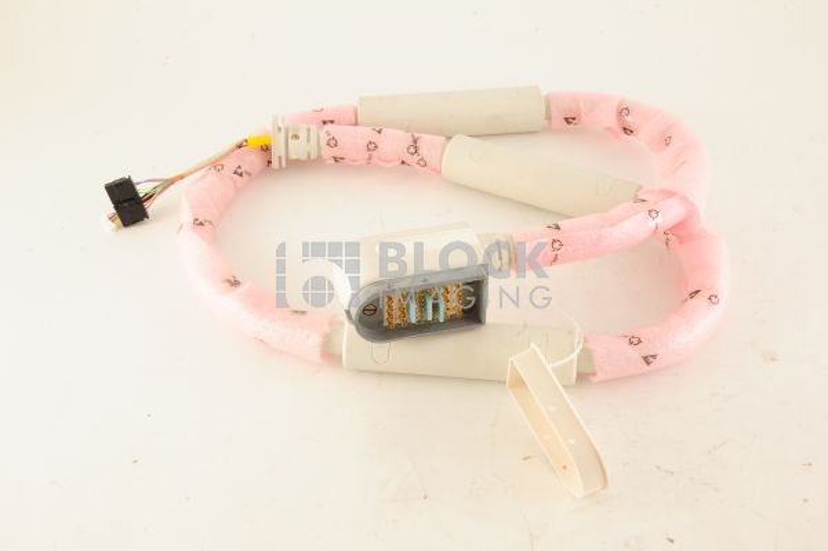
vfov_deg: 26.9
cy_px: 276
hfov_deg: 39.6
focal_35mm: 50
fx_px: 1149
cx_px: 414
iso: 1600
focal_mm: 50
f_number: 13
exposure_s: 1/160
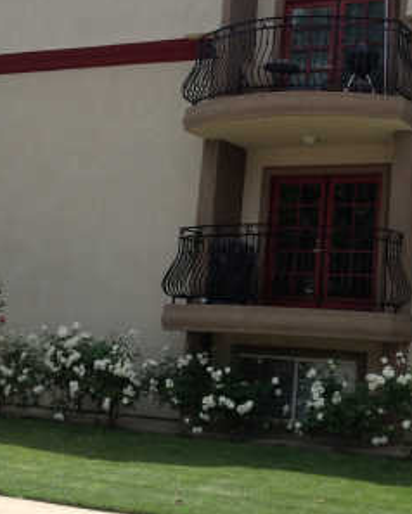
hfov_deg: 23.0
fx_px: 990
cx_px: 360
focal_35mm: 65
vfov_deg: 29.0
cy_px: 190
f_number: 2.4
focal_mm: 4.28
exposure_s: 1/1314
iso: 50
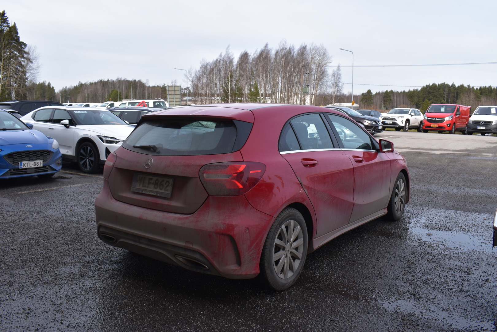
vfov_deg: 41.7
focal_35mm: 32
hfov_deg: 59.5
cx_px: 248
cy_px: 166
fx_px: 435
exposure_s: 1/350
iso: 400
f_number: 11
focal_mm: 21
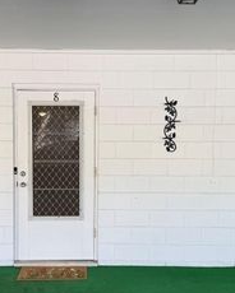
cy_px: 171
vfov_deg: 36.6
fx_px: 443
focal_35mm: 51
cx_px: 86
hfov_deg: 29.5
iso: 80
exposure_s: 1/315
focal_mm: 6.76
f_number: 1.78
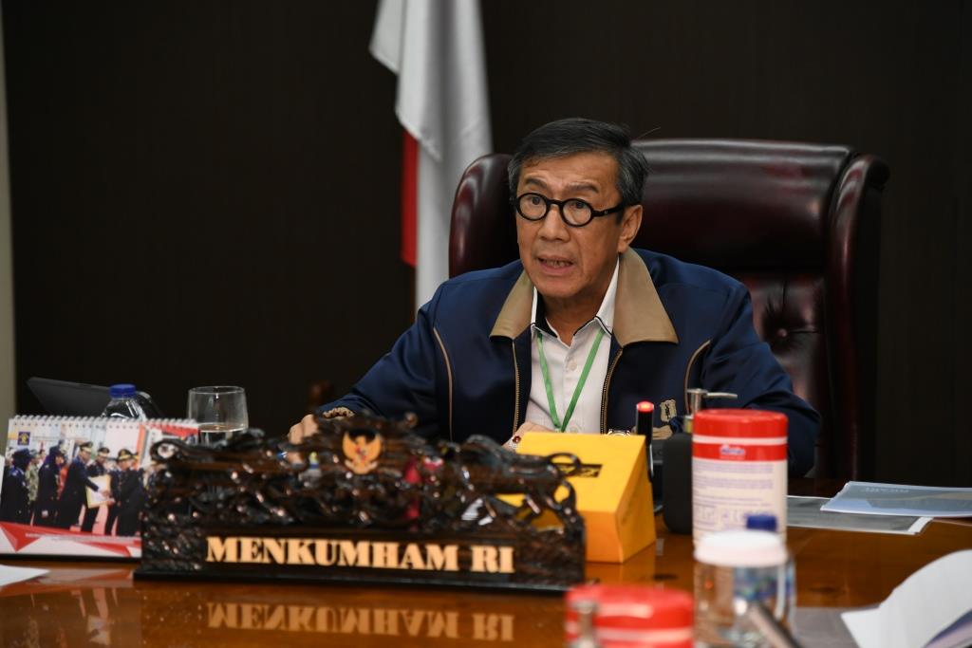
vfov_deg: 11.4
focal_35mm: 120
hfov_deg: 17.1
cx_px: 486
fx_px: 3240
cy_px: 324
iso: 1600
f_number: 4
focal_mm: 120
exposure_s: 1/80
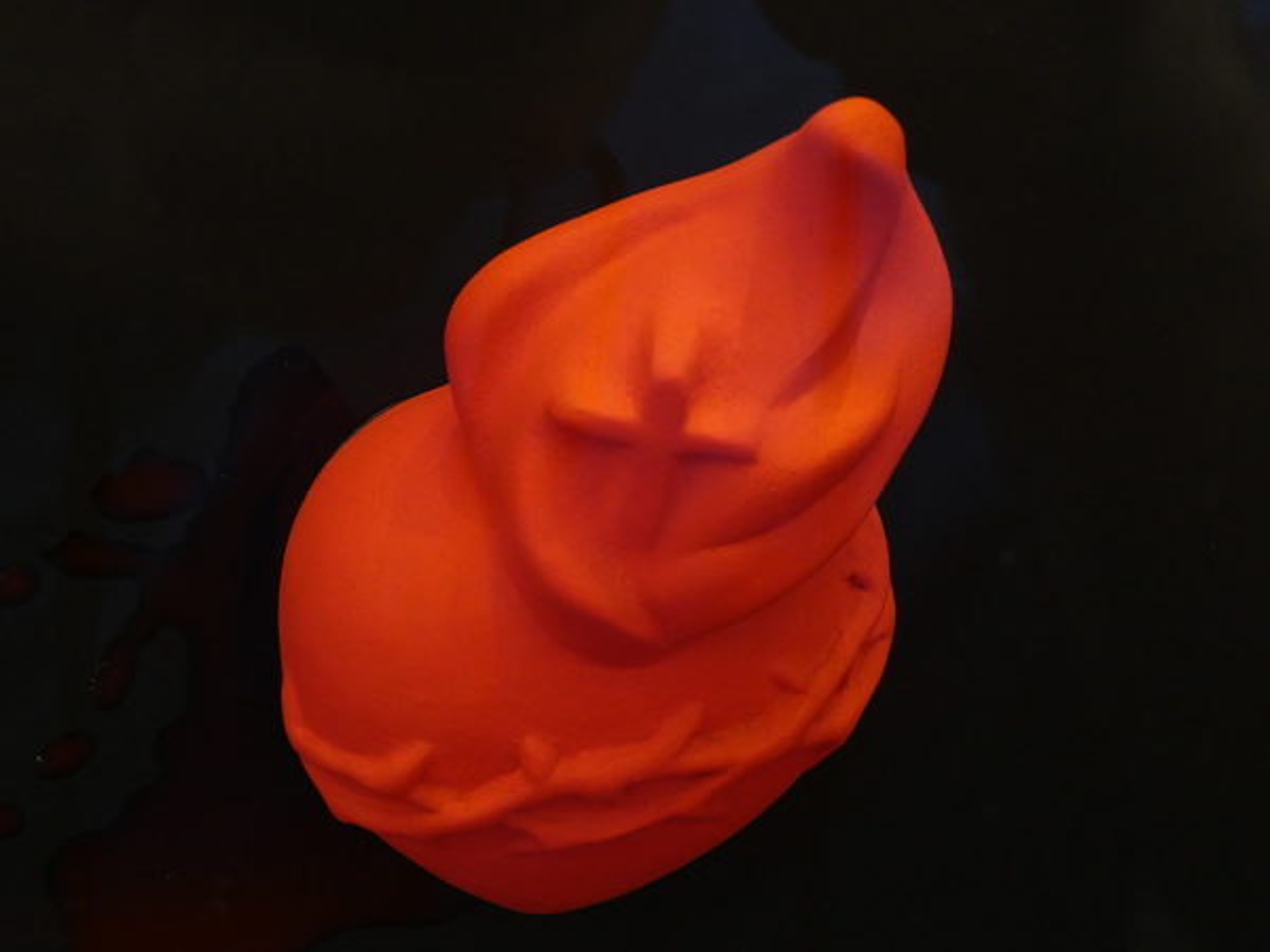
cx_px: 635
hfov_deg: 31.7
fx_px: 2238
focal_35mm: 61
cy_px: 476
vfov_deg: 24.0
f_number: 4.1
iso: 400
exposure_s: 1/80
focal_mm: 10.8
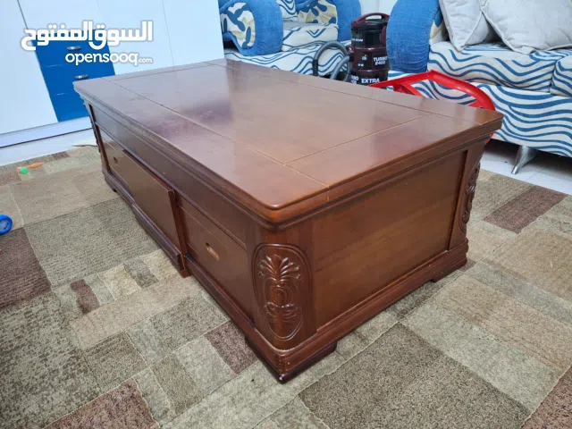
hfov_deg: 73.9
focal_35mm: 23
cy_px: 214
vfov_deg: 58.9
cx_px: 286
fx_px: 380
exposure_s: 1/33
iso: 320
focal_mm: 5.54
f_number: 1.8
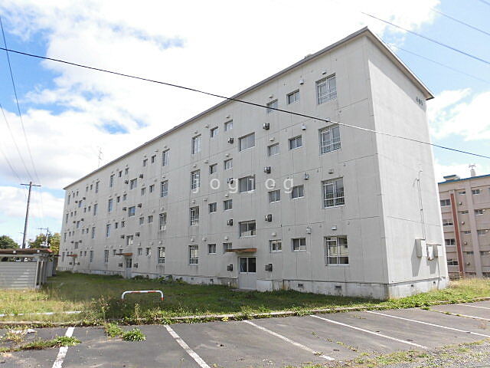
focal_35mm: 24
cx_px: 245
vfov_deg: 56.8
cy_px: 184
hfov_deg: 71.6
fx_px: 340
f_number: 3.1
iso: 100
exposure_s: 1/1000
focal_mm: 4.3
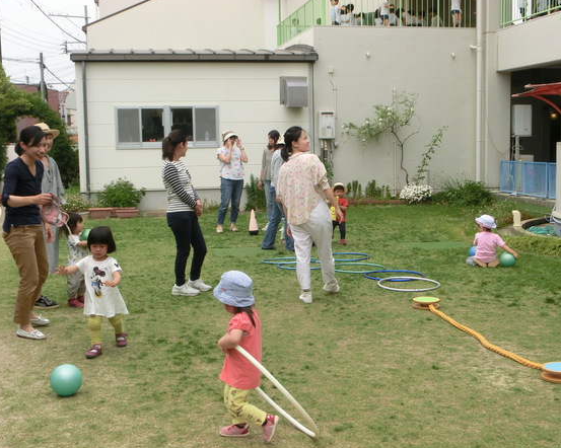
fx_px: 896
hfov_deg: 34.7
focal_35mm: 54
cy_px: 224
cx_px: 298
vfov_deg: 28.1
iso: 80
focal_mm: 9.09
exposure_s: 1/500
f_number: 4.4
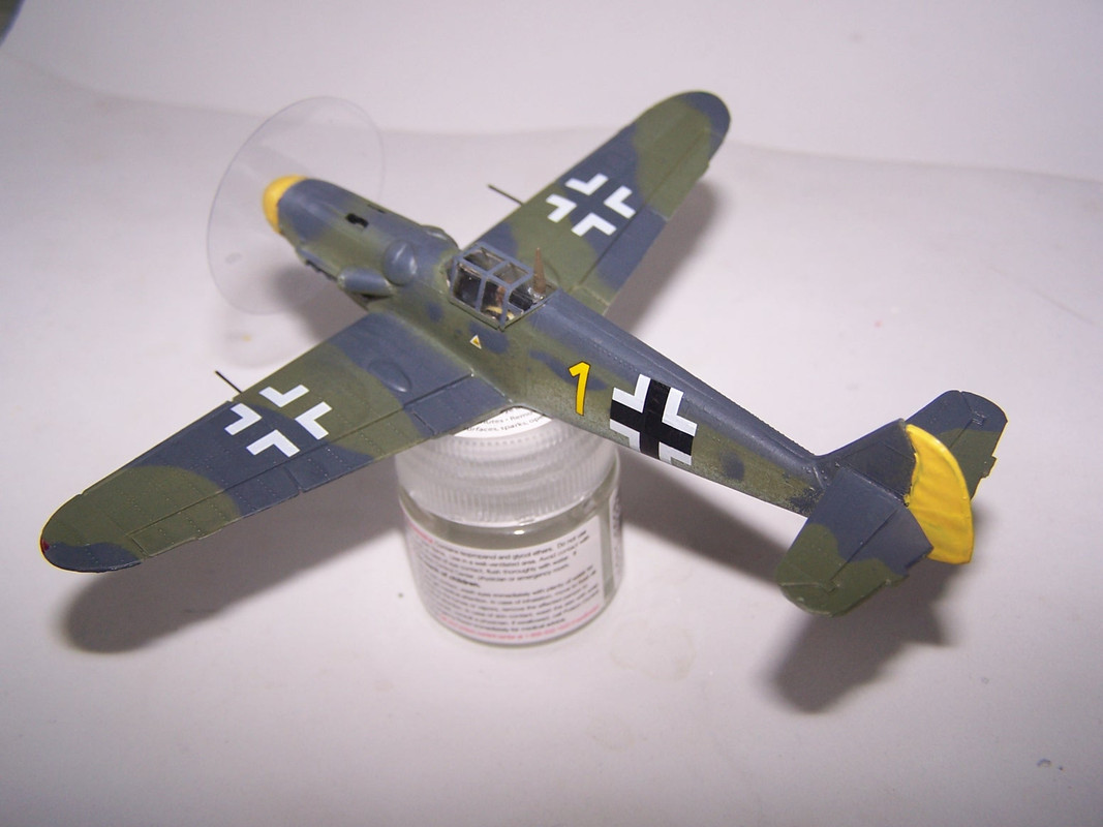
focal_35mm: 38
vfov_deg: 37.7
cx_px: 552
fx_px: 1211
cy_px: 414
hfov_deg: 49.0
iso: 80
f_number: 2.8
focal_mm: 6.3
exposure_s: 1/60
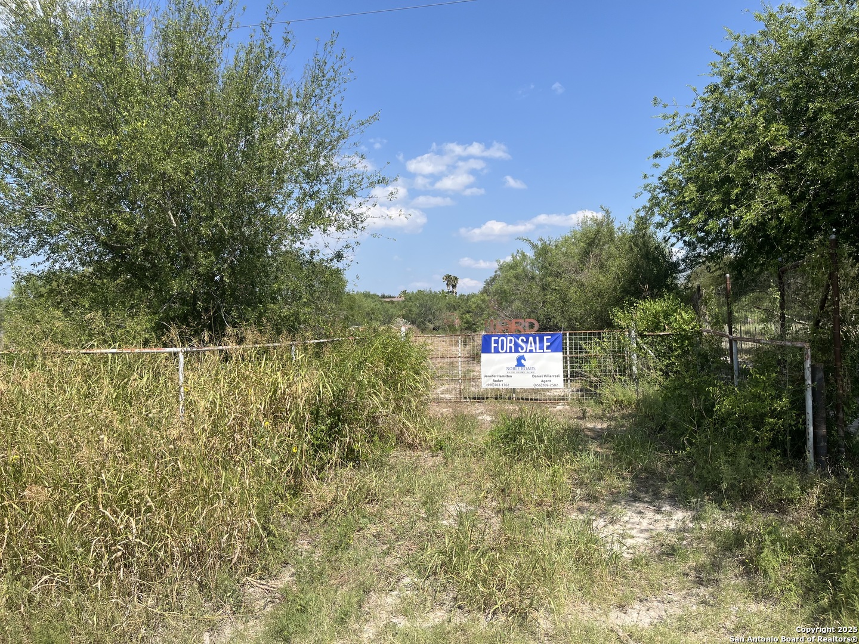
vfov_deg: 53.1
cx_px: 430
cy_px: 322
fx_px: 645
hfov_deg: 67.3
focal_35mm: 26
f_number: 1.6
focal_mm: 5.1
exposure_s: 1/3215
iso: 50
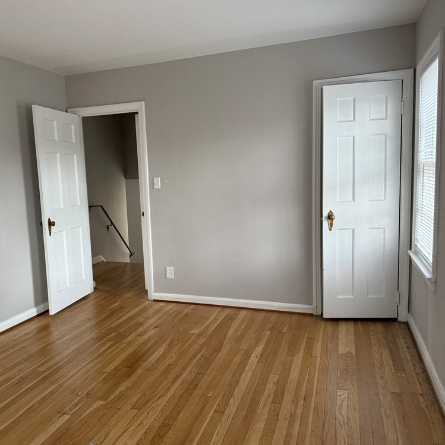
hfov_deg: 55.0
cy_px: 223
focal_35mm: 29
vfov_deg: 55.6
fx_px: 422
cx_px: 166
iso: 200
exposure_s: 1/98
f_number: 1.78
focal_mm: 6.76
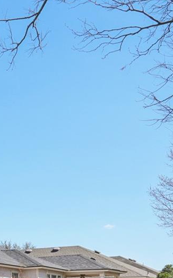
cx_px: -201
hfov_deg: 15.2
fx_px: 483
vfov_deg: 29.2
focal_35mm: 64
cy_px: 299
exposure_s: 1/500
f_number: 8
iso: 200
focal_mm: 16
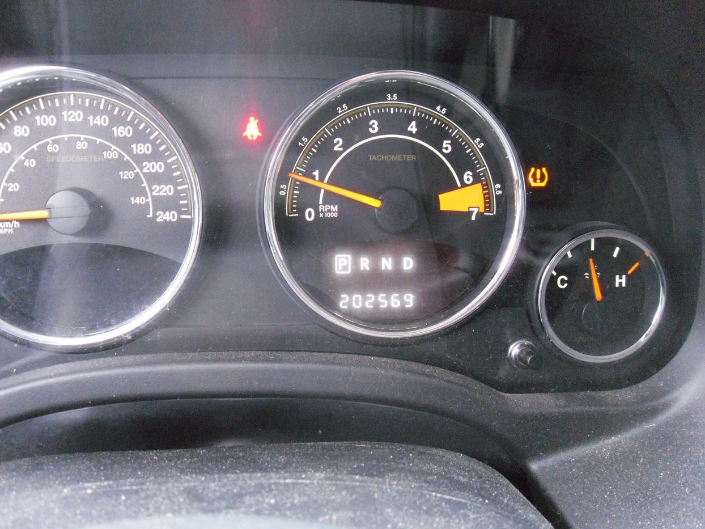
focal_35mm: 36
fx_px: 733
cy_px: 268
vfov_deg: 39.7
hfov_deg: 51.4
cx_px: 347
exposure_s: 1/12
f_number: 3.5
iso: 800
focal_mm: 6.3
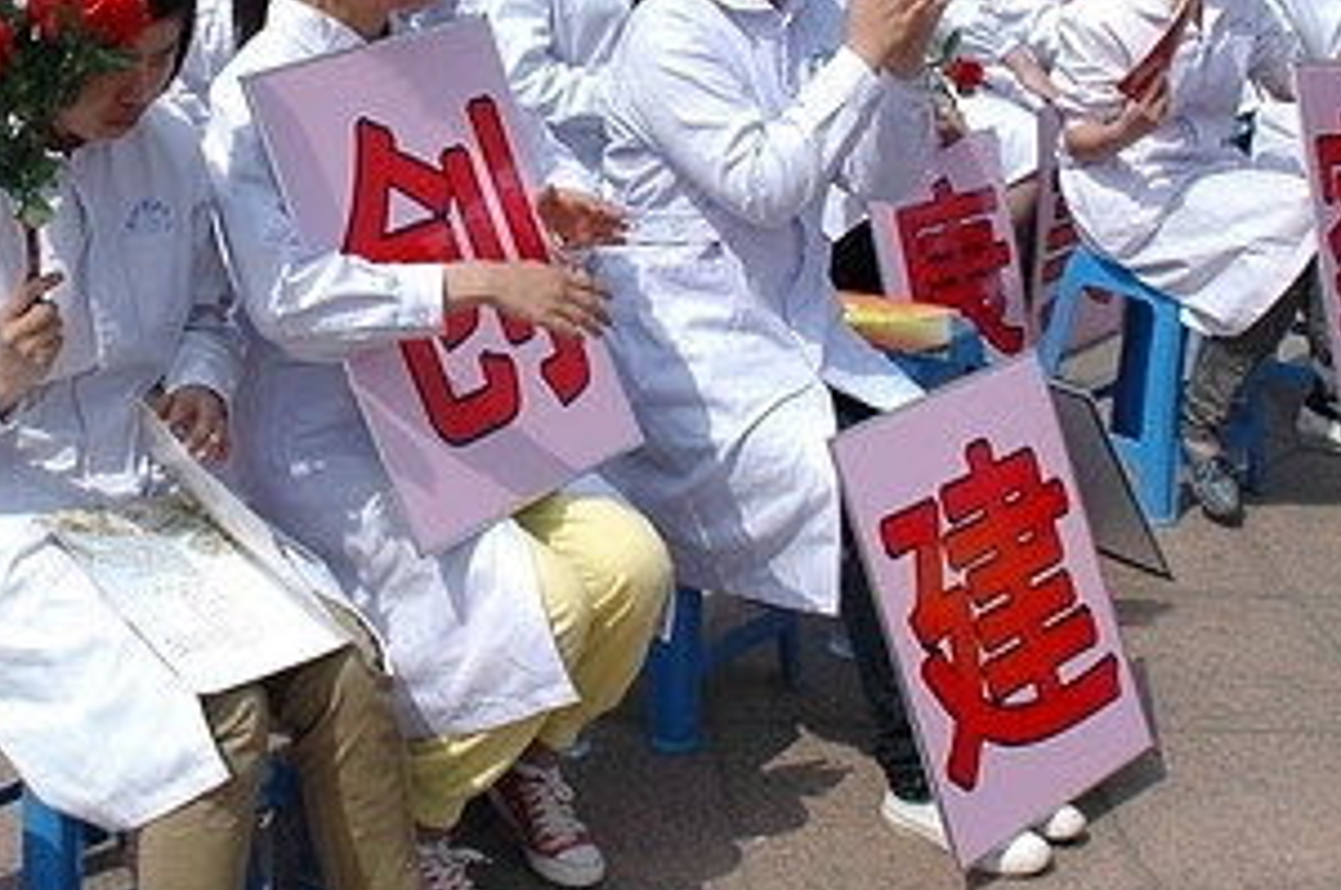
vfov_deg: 21.3
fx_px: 2343
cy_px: 199
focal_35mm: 63
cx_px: 291
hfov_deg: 31.2
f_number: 11
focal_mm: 18
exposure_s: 1/500
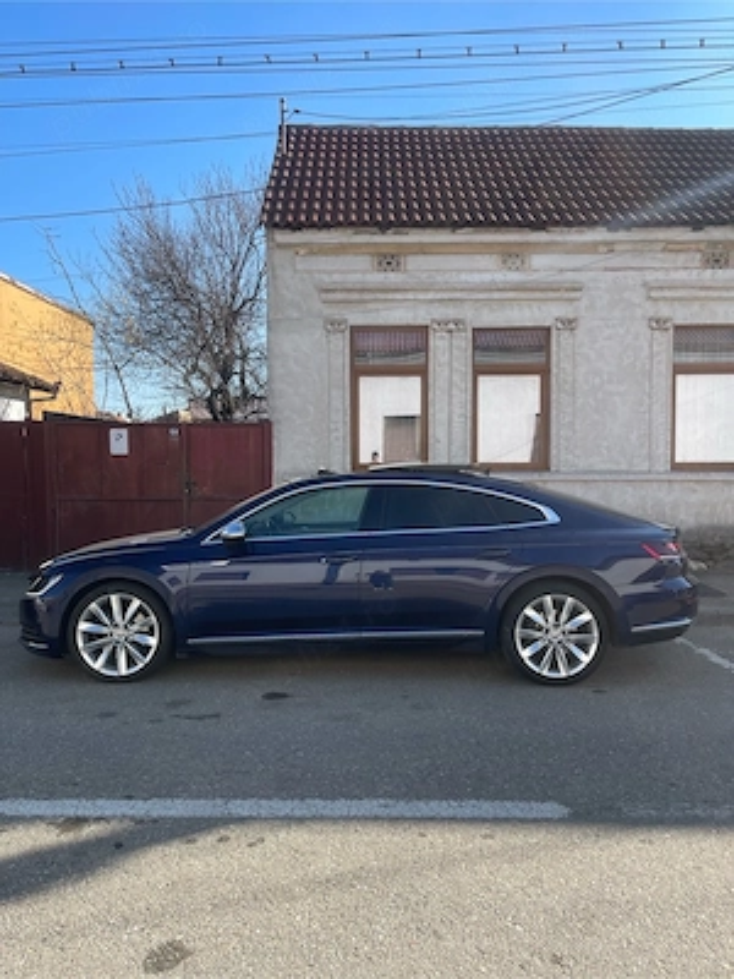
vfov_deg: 69.4
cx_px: 367
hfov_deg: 54.9
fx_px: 707
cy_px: 490
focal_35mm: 25
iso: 32
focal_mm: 5.1
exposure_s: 1/1642
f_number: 1.6
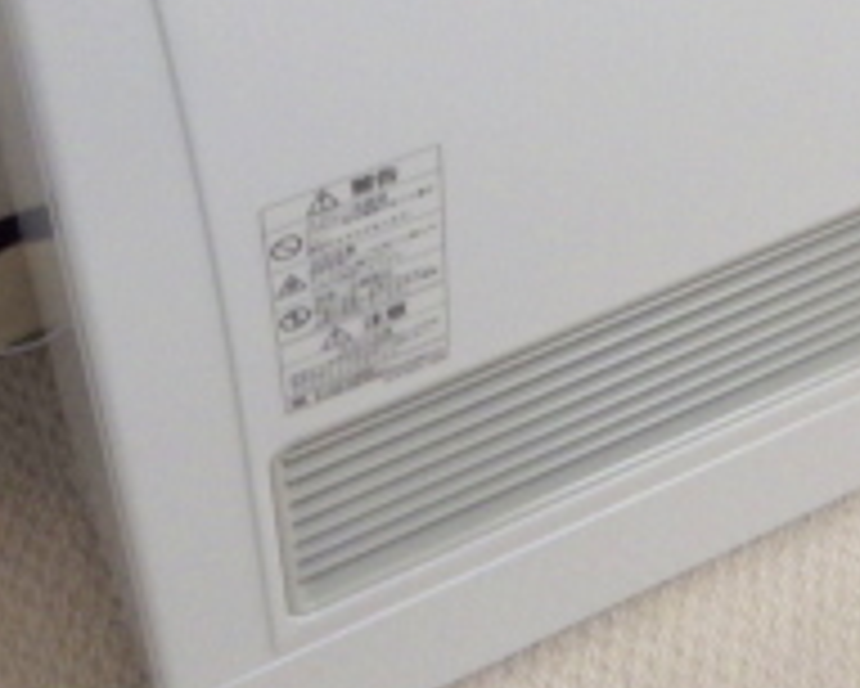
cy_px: -216
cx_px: 563
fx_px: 1834
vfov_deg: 19.5
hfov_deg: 26.3
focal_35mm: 72
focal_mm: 4
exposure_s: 1/45
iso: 200
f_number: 3.1
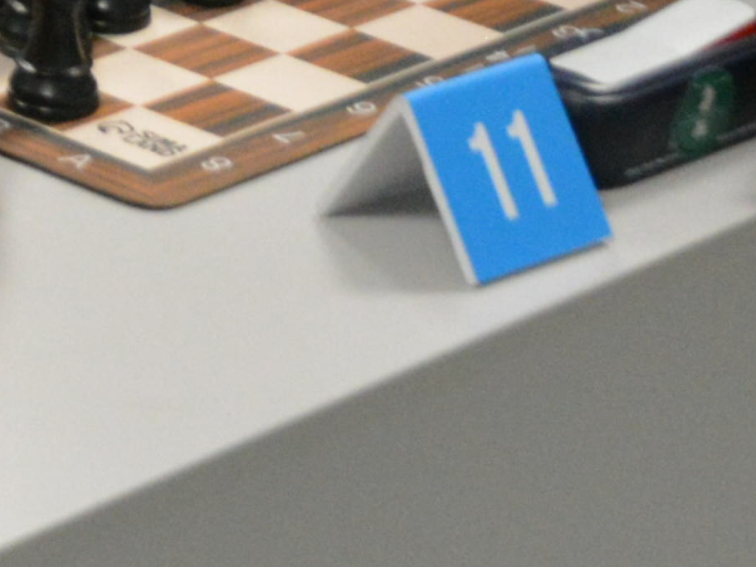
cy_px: -858
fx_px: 4564
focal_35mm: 209
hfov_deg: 9.0
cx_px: -688
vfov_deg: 6.7
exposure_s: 1/100
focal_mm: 22
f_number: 3.8
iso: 1600
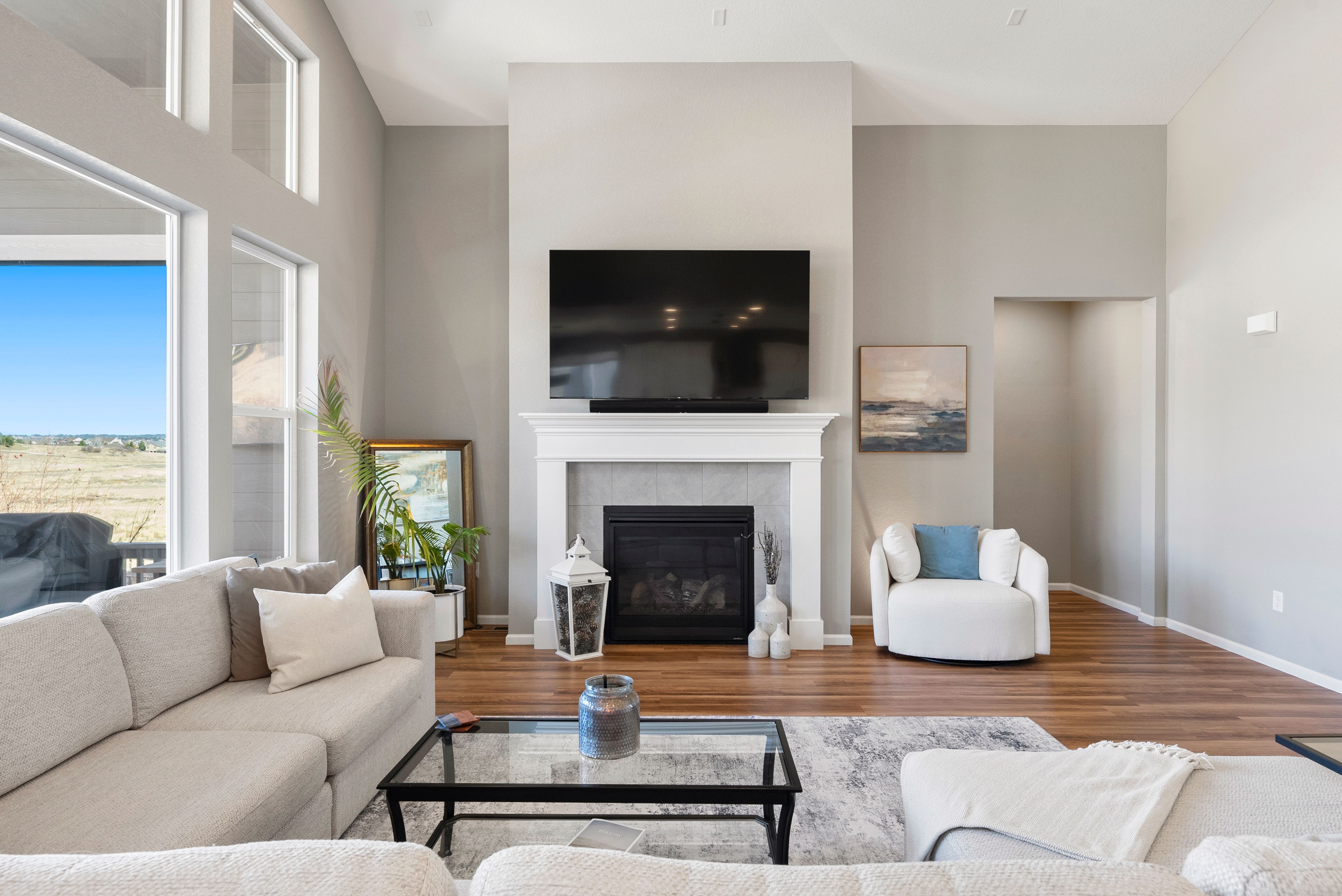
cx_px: 671
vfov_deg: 59.6
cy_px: 448
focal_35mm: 21
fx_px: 783
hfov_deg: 81.2
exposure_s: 1/13
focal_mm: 21
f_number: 8
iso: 640
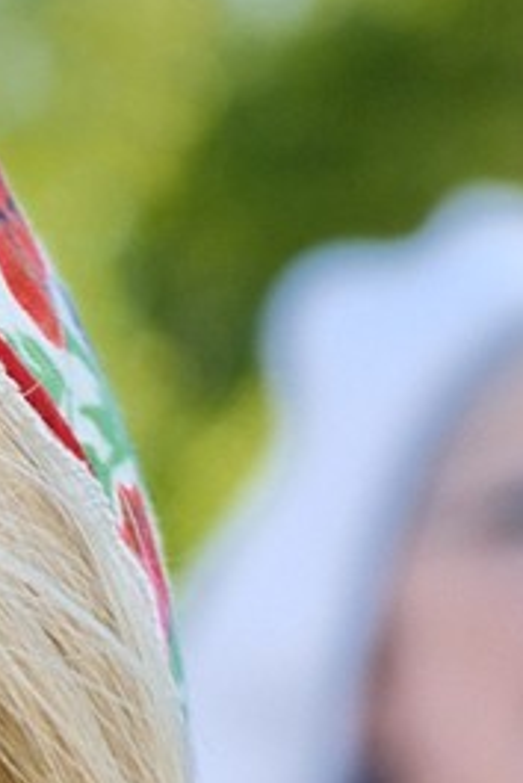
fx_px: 9183
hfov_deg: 3.2
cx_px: -727
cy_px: 2018
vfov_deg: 4.7
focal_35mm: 422
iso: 200
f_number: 8
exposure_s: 1/160
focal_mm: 70
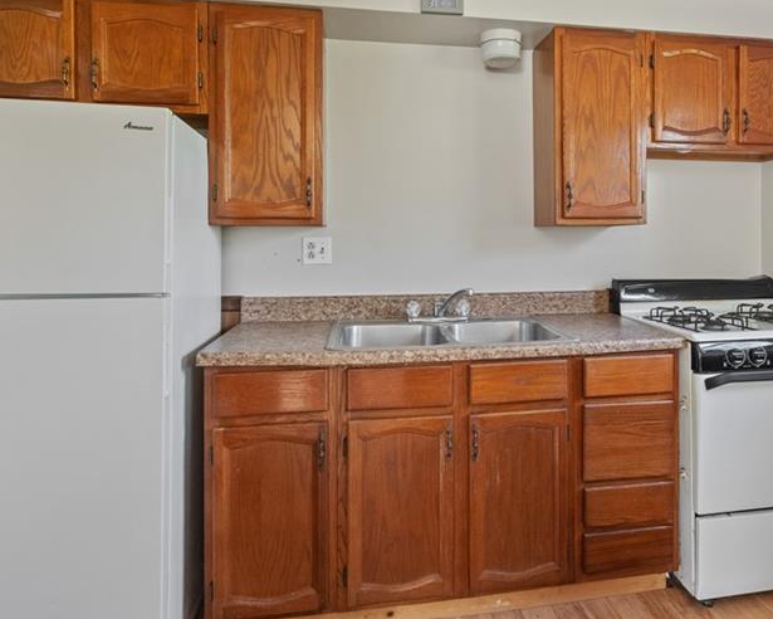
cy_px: 245
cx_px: 463
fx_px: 572
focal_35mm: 25
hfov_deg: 67.5
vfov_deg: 56.3
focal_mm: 16
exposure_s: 1/30
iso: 4000
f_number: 5.6
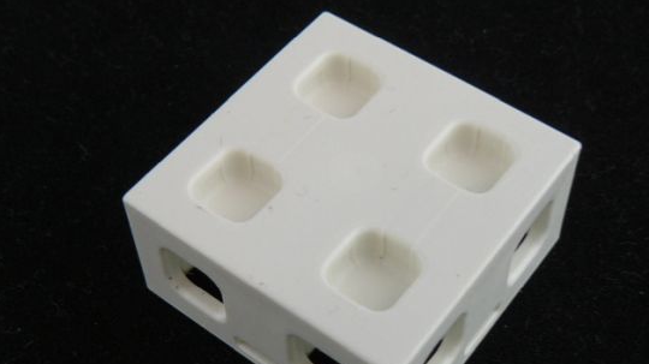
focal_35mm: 60
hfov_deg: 34.9
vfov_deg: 20.0
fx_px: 1032
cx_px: 326
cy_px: 226
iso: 100
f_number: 4
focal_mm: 6
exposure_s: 1/20
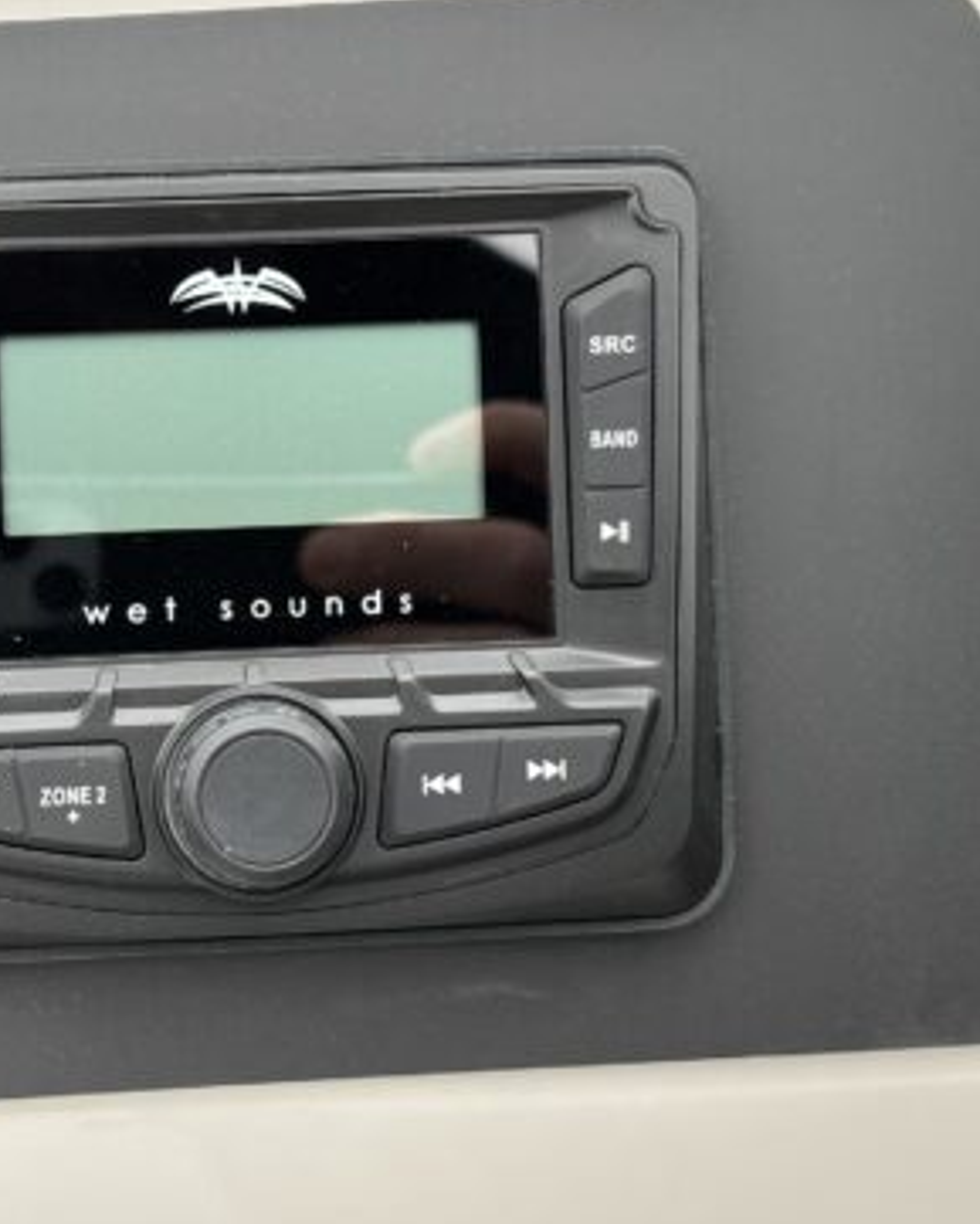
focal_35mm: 75
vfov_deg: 25.4
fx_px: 2718
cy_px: 553
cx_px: 263
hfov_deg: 20.3
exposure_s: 1/111
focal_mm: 5.96
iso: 50
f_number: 1.6
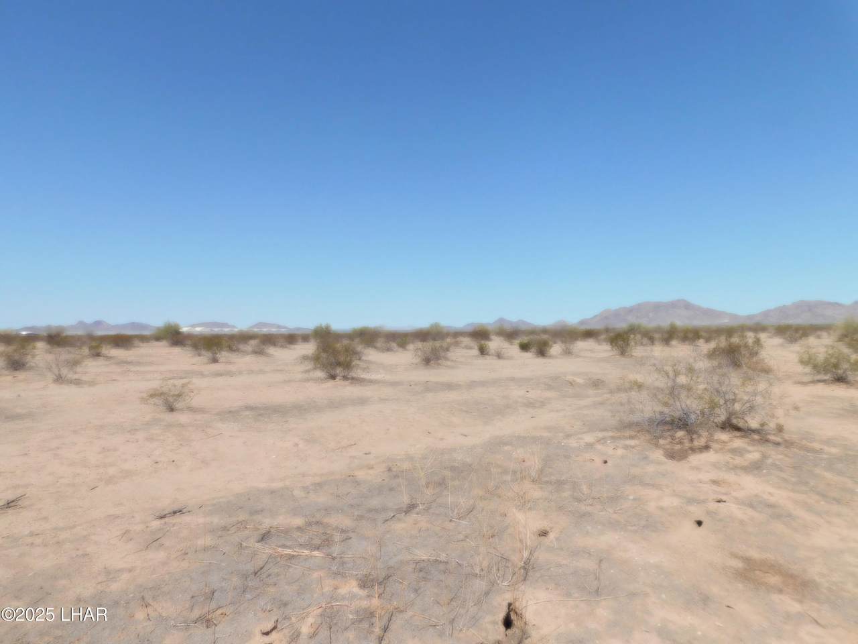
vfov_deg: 58.9
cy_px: 322
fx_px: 570
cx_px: 429
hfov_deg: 73.9
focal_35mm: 23
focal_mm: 4
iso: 125
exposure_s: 1/800
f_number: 6
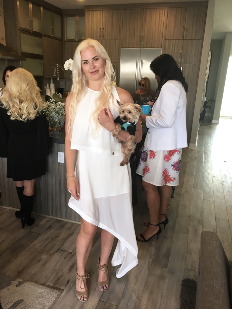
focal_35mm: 29
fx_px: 259
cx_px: 116
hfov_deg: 48.2
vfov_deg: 61.7
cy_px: 154
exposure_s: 1/30
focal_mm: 4.15
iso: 25
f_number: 2.2
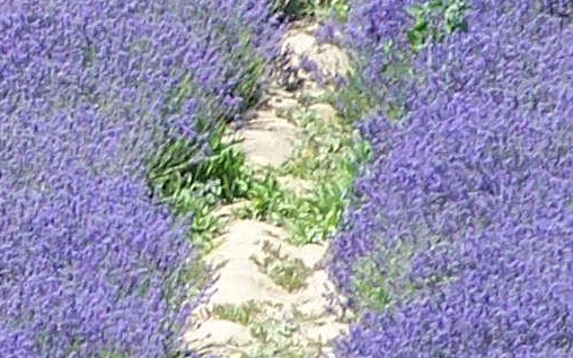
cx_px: -5
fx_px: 17451
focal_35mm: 1118
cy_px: -291
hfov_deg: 1.9
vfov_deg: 1.2
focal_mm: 31.3
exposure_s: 1/640
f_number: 3.2
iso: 80
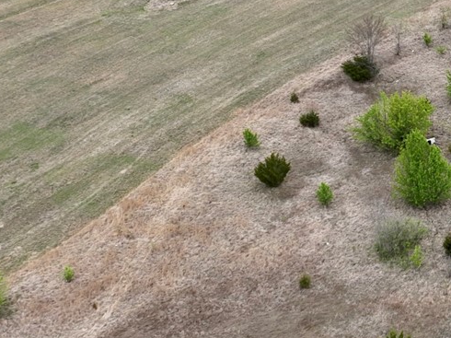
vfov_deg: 15.7
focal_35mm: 94
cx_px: 491
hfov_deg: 20.0
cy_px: 142
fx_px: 1224
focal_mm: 12.29
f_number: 2.8
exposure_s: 1/800
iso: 120
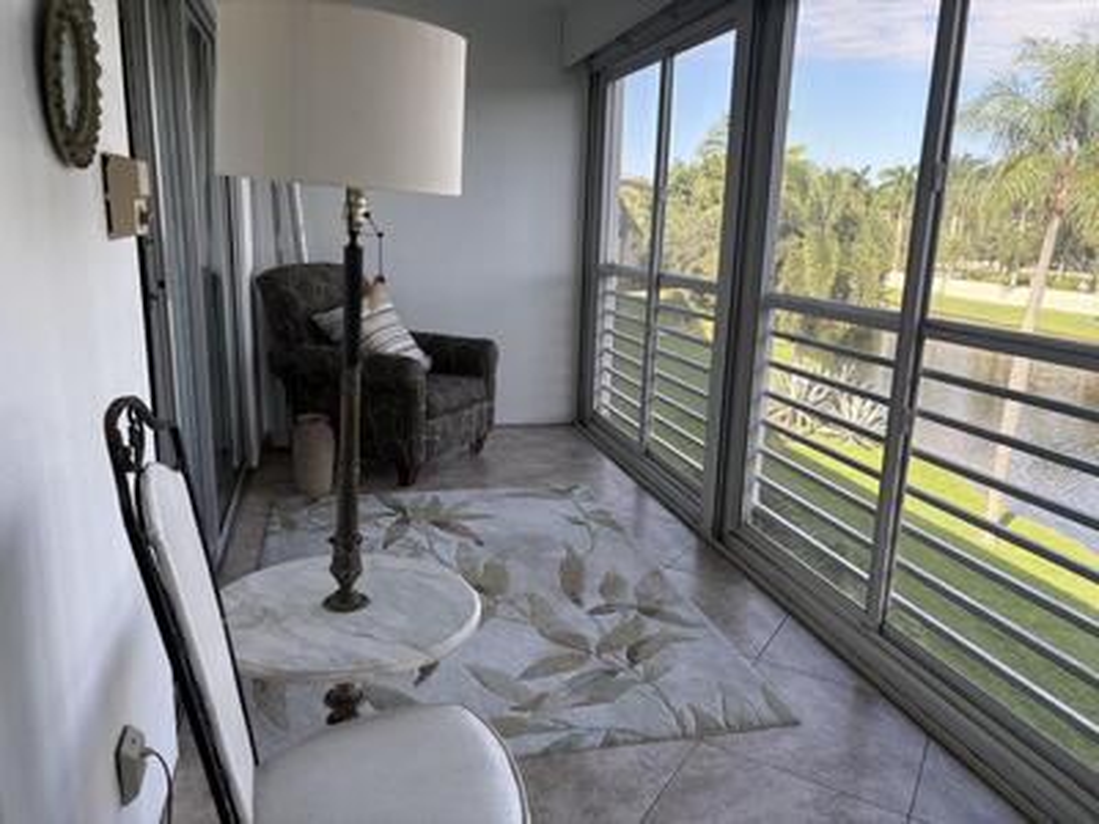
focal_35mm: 26
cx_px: 550
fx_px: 825
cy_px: 412
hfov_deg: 67.3
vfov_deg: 53.1
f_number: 1.6
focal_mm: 5.96
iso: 64
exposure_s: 1/302
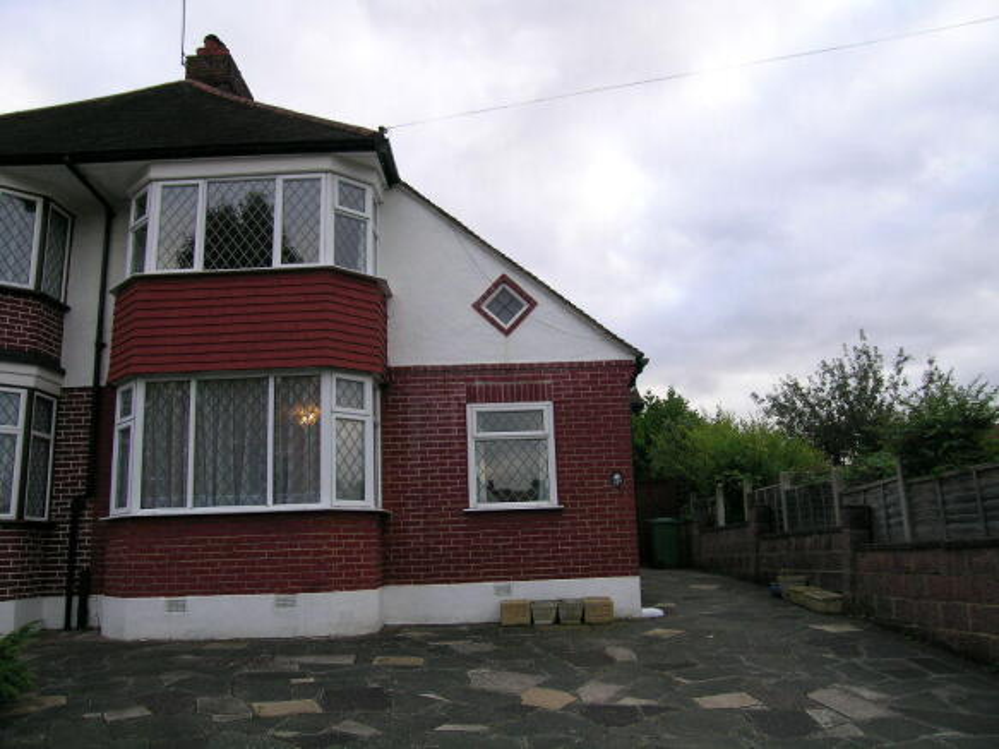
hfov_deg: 63.5
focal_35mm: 28
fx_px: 808
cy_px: 374
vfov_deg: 49.7
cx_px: 500
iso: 50
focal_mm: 5.8
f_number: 4
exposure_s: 1/84.1
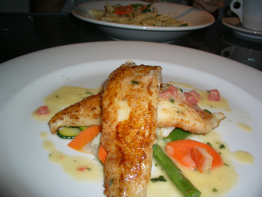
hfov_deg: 52.6
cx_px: 131
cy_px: 98
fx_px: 265
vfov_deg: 40.7
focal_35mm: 35
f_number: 4.3
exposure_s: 1/60
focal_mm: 5.8
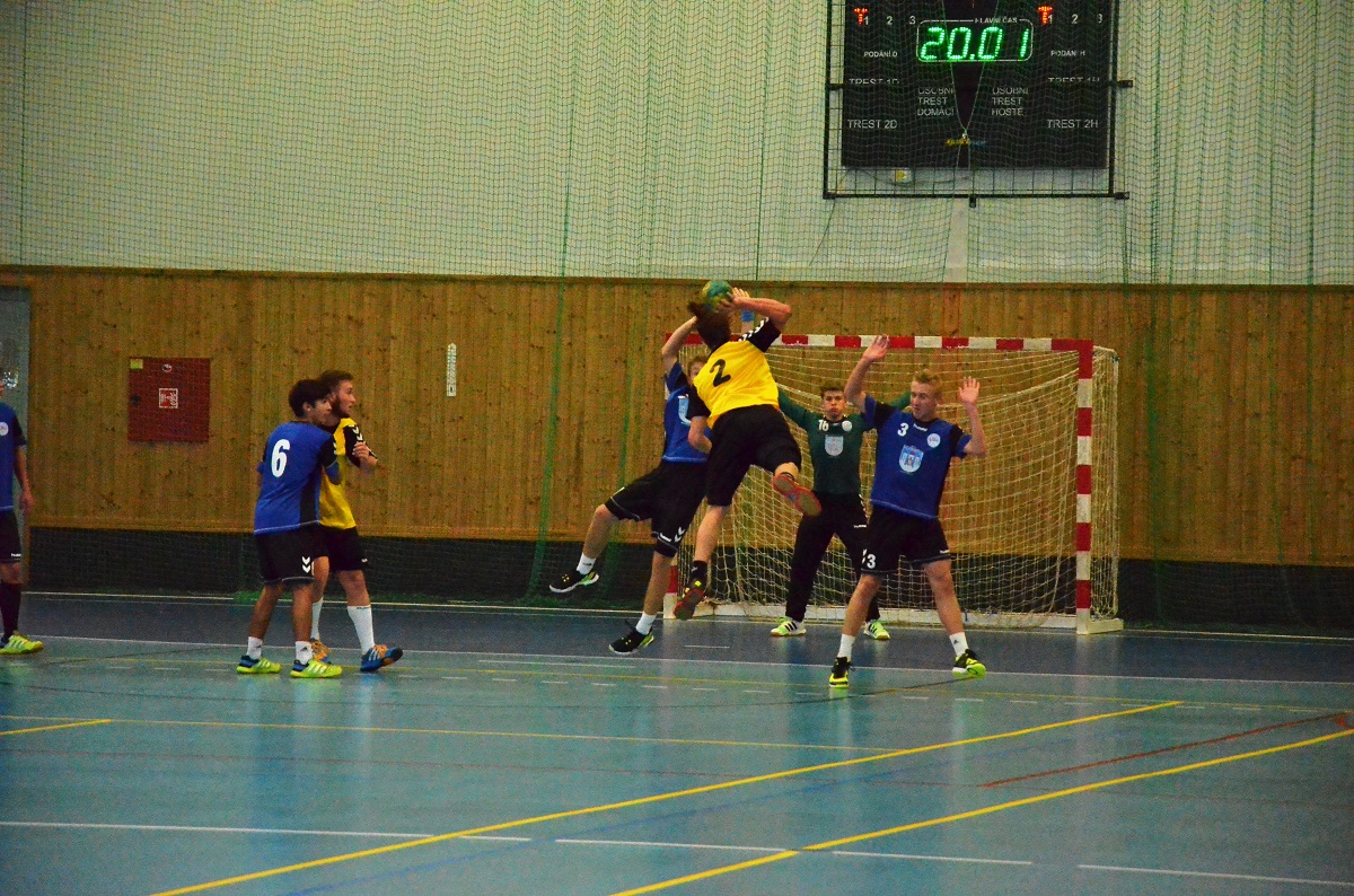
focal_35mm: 158
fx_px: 5910
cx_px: 677
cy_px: 448
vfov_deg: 8.7
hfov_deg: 13.1
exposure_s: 1/1250
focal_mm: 105
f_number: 5.6
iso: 6400
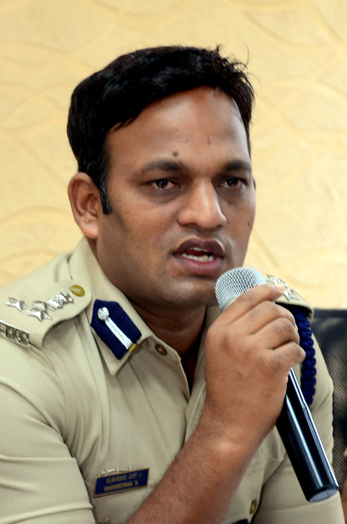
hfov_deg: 6.7
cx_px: 182
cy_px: 323
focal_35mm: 205
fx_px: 2972
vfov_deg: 10.1
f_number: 5.6
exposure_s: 1/40
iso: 1000
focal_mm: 105
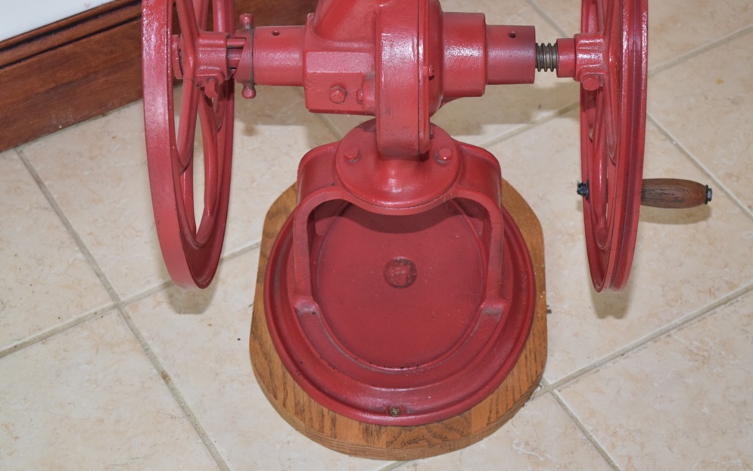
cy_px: 237
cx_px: 375
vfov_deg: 15.5
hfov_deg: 24.5
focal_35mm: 85
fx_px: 1734
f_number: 5.6
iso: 800
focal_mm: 55
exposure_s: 1/100
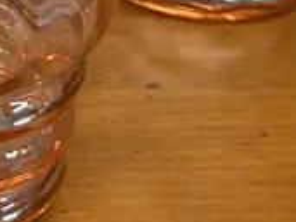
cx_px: -291
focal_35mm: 144
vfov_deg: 9.4
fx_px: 1230
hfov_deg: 12.2
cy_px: -265
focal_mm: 6.86
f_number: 1.78
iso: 200
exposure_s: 1/50
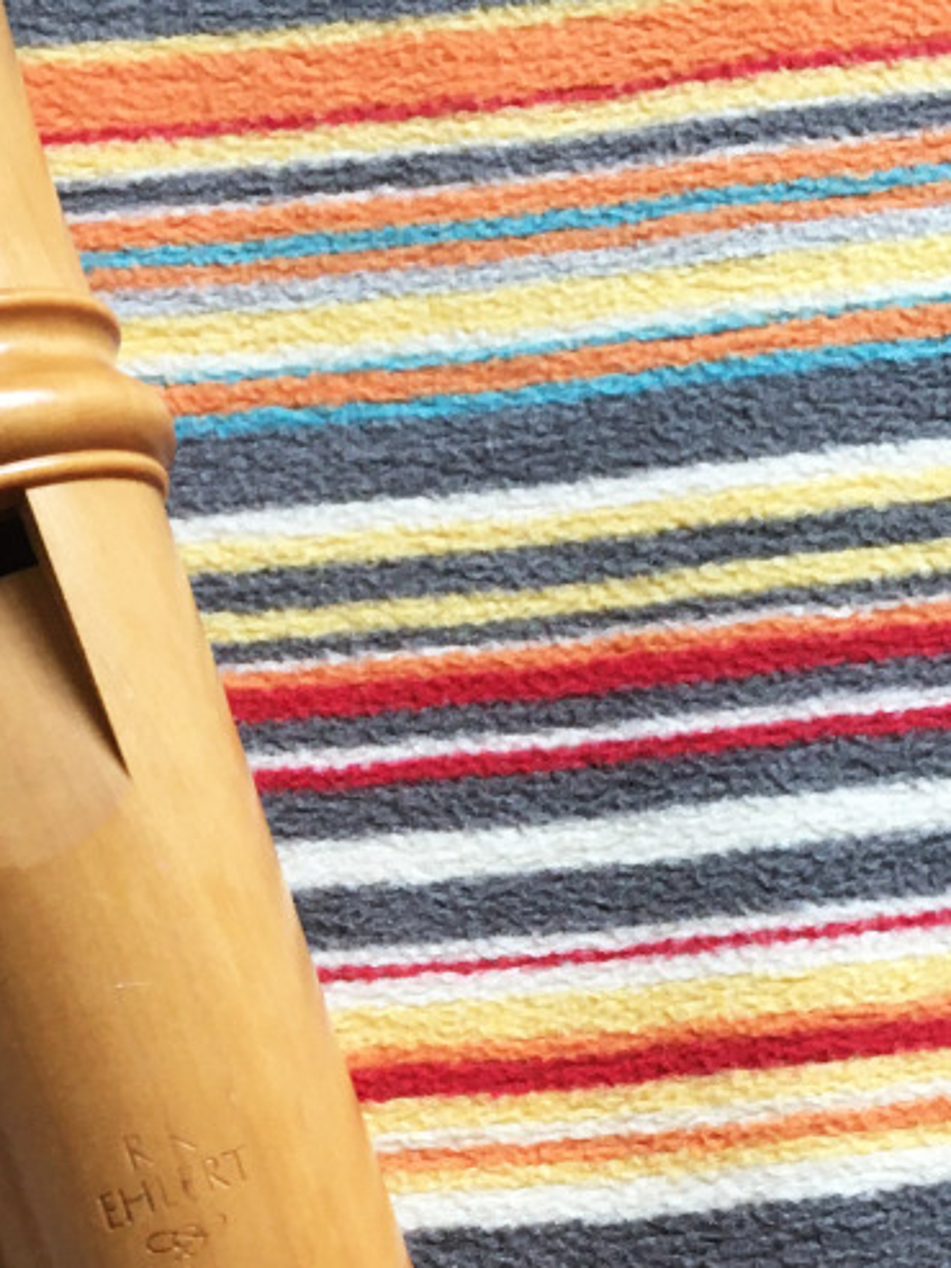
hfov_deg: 19.3
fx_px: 2783
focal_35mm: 76
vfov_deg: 24.9
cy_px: 1143
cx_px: 332
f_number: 2.2
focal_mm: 4.2
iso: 50
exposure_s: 1/33
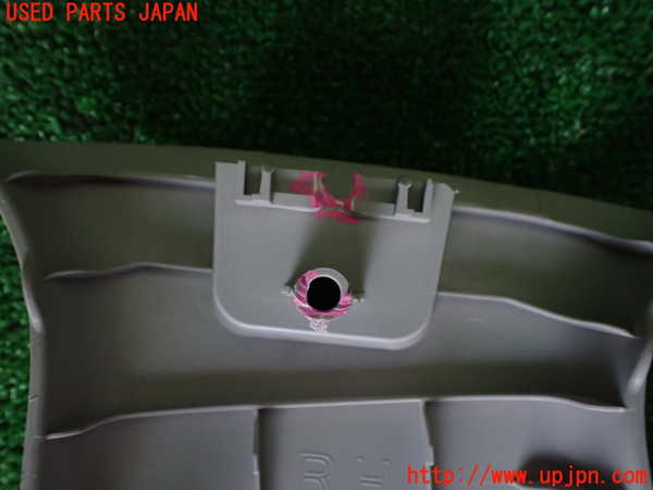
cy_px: 245
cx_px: 326
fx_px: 566
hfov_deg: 60.0
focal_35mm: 30
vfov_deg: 46.8
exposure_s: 1/50
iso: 800
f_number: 2.3
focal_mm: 5.4
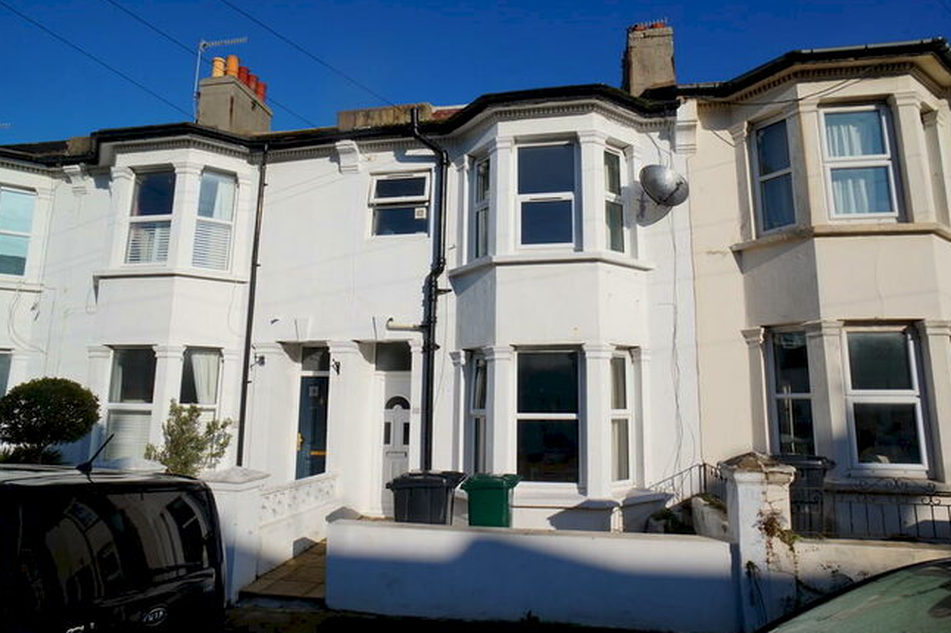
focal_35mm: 26
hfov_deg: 69.3
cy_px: 315
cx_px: 506
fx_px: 686
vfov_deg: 49.5
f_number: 14
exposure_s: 1/125
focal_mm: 16
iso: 100
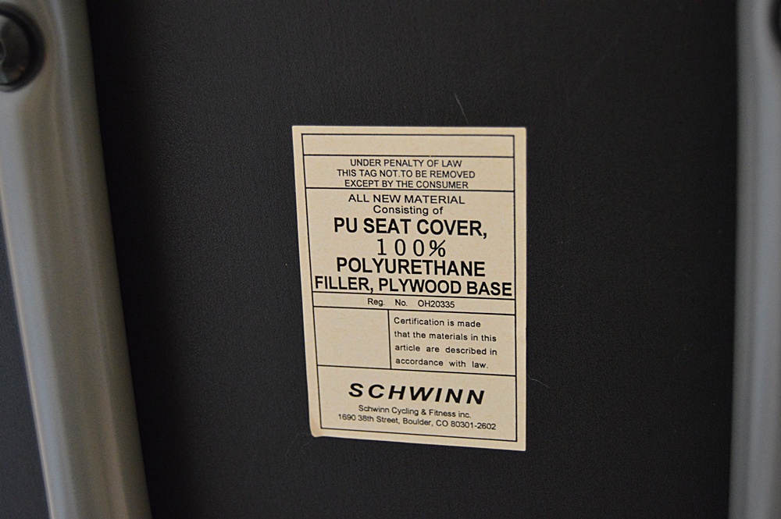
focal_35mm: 51
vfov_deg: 26.4
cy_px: 260
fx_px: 1105
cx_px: 390
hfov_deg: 38.9
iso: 3200
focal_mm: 34
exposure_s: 1/20
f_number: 4.5
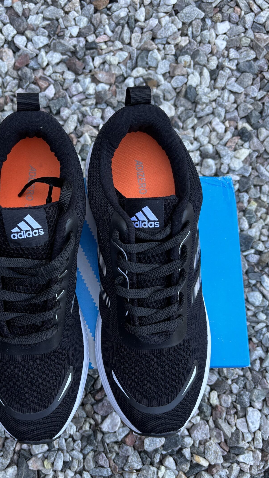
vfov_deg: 58.0
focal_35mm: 34
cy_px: 248
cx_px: 85
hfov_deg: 34.3
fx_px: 431
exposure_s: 1/121
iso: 80
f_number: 1.6
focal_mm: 5.96
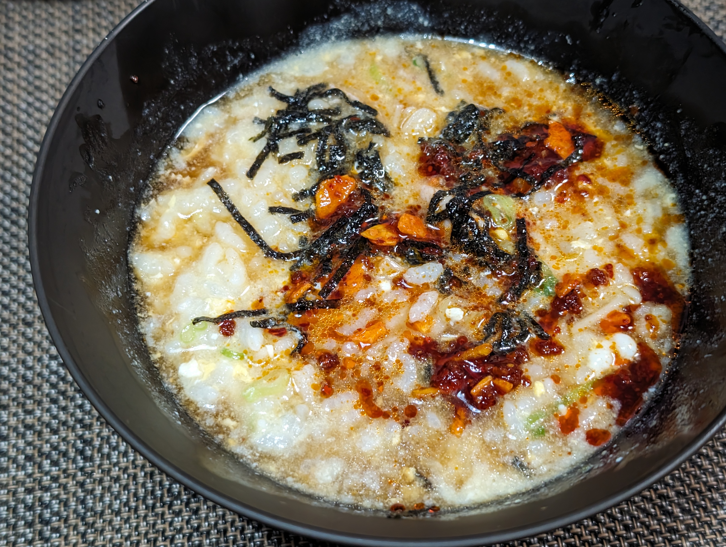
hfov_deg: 38.9
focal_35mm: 49
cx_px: 363
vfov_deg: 29.7
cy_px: 274
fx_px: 1029
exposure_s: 1/27.7
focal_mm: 6.9
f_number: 1.68
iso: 289
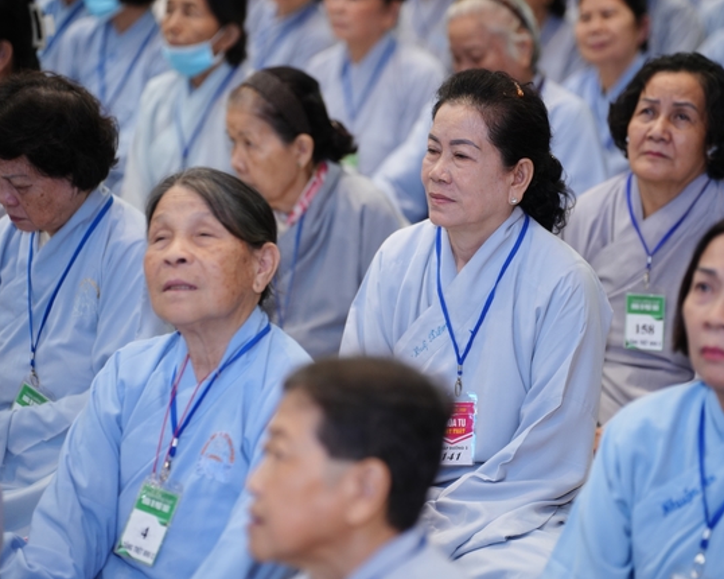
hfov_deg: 14.3
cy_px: 290
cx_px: 429
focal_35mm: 135
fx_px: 2892
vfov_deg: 11.4
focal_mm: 119
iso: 1250
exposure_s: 1/100
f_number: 2.8
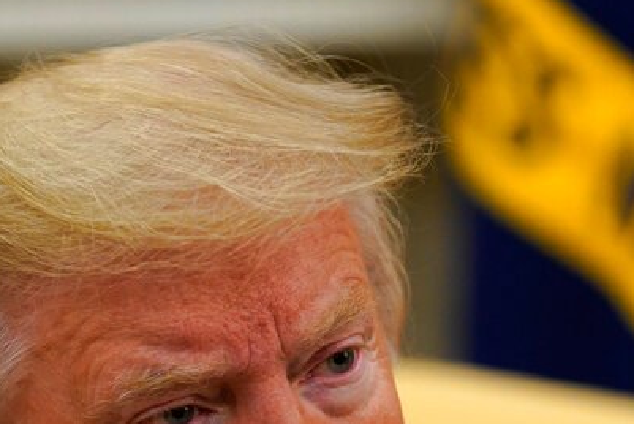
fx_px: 7648
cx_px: 198
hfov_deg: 4.7
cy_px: 498
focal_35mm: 434
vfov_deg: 3.2
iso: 2000
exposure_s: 1/250
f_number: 2.8
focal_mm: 170
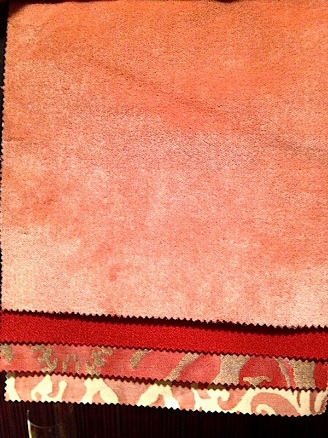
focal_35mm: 35
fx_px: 442
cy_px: 219
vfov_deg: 52.6
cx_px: 164
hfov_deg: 40.7
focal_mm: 4.28
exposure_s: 1/17
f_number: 2.4
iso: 400
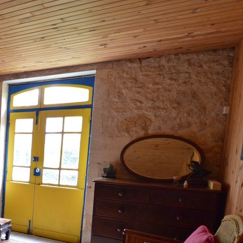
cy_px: 179
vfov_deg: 48.0
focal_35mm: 33
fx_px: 262
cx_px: -48
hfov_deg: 37.6
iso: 1000
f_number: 3.5
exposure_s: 1/60
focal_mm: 10
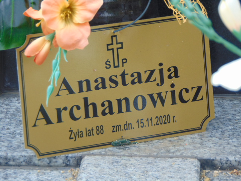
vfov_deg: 4.8
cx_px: 120
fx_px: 2137
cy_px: 90
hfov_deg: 6.5
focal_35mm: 307
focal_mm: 55.1
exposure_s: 1/200
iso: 80
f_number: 4.2
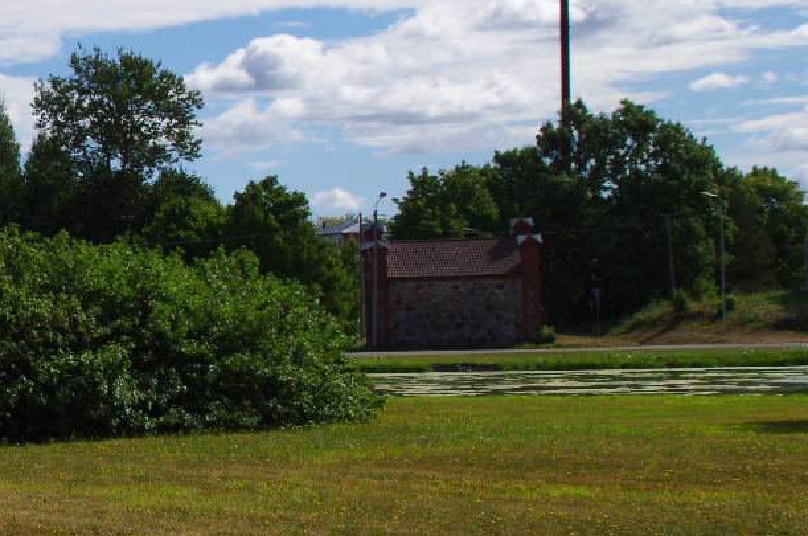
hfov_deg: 17.2
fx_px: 2509
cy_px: 242
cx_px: -227
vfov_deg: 12.2
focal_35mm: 112
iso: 100
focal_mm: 28
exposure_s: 1/160
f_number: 14
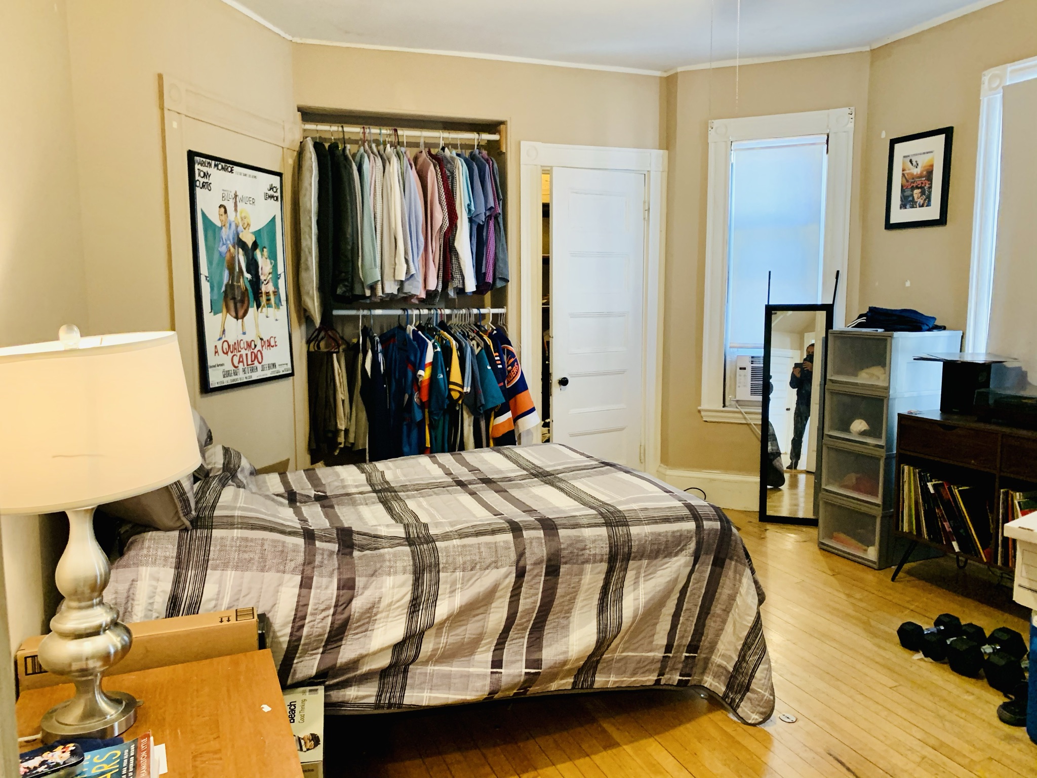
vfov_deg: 53.1
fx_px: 779
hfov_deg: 67.3
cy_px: 389
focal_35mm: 26
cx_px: 518
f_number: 1.8
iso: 400
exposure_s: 1/60
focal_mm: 4.25
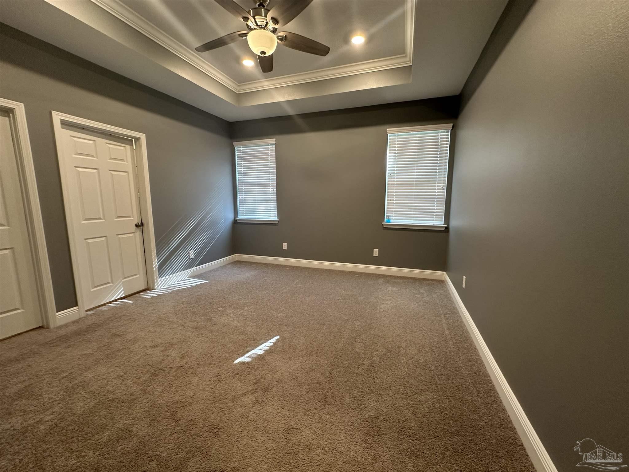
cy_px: 236
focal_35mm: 14
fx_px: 254
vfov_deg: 85.7
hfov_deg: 102.1
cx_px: 314
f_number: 2.2
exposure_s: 1/60
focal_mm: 2.22
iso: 200
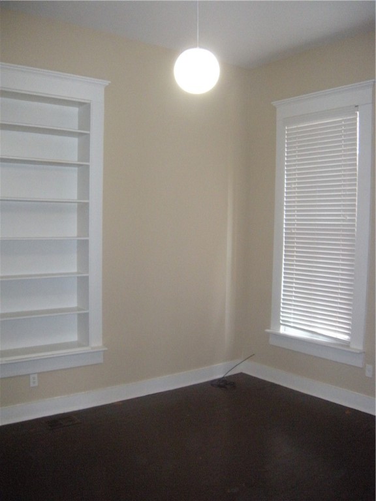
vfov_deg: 52.6
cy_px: 250
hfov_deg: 40.7
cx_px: 188
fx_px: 507
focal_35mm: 35
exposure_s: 1/30
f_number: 3.8
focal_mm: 5.9
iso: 400
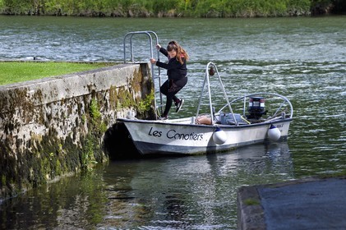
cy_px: 115
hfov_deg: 12.8
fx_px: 1537
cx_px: 173
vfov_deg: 8.6
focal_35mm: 160
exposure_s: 1/250
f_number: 7.1
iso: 200
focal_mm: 160
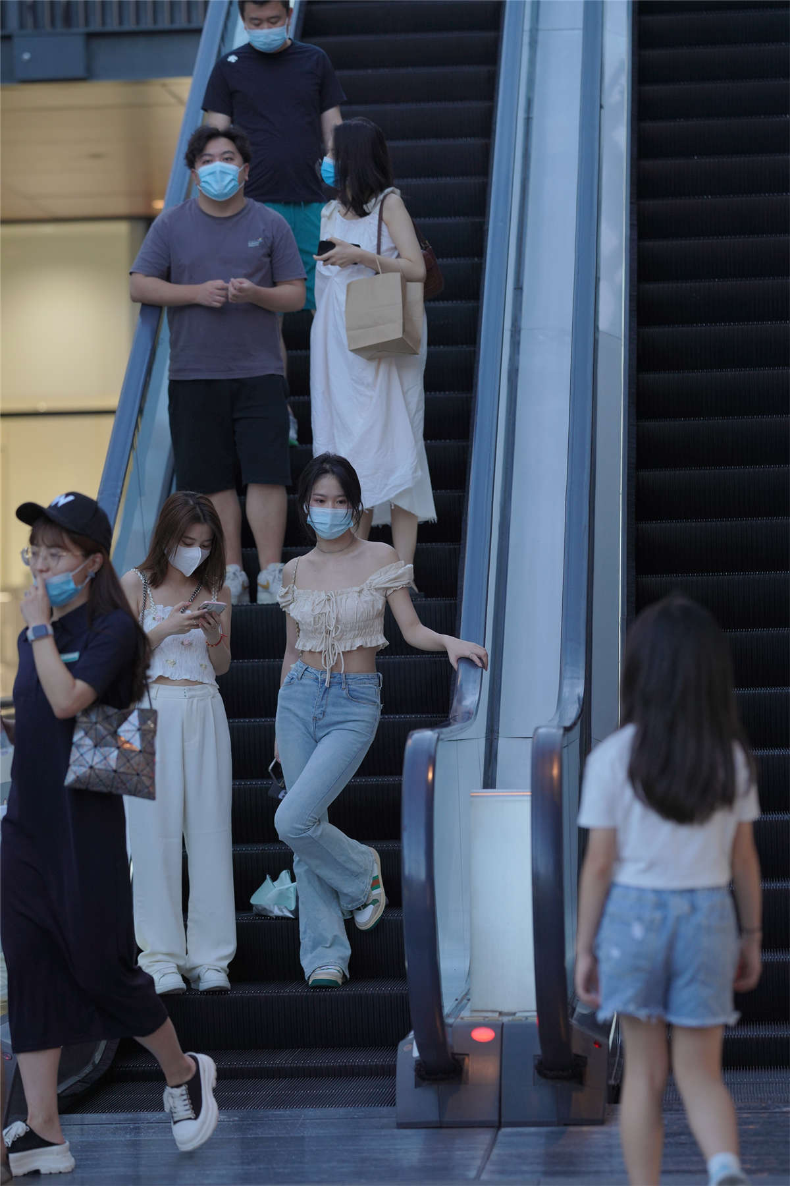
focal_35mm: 135
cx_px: 395
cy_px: 593
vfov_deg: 15.2
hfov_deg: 10.2
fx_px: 4443
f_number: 2.8
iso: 640
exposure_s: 1/400
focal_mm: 135
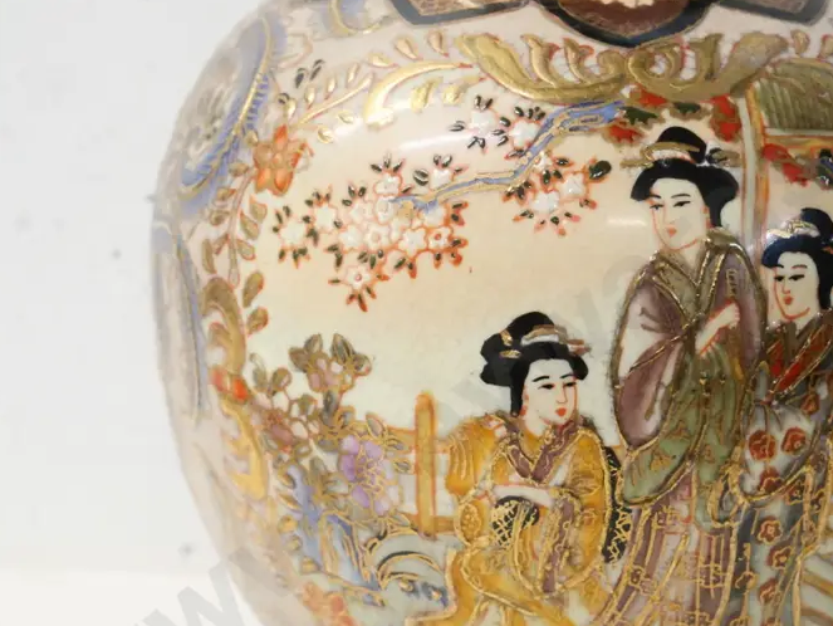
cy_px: 324
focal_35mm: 71
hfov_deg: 27.1
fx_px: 1709
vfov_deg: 20.7
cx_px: 589
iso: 3200
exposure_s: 1/100
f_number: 6.3
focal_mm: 23
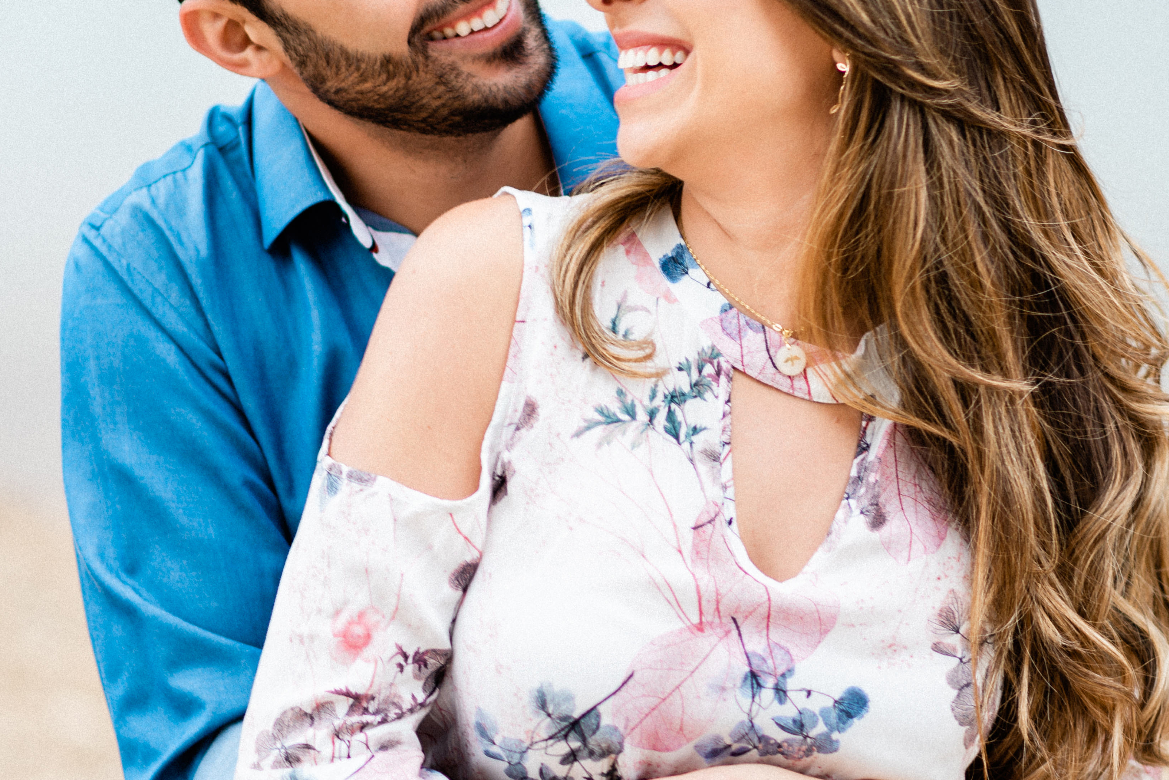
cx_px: 884
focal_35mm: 157
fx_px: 5100
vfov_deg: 8.7
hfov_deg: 13.0
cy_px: 380
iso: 100
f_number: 1.8
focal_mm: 85
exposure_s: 1/125
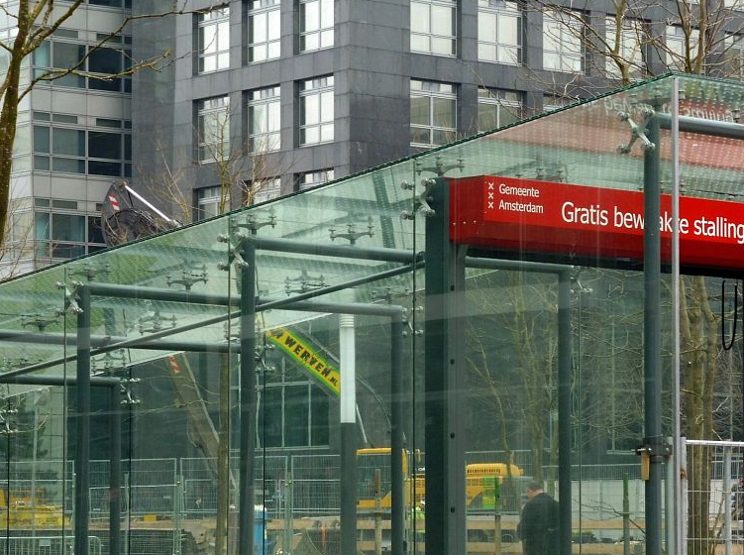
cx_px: 383
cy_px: 358
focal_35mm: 139
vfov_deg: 10.6
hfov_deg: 14.2
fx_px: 2981
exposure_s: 1/80
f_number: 5.3
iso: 100
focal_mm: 18.2
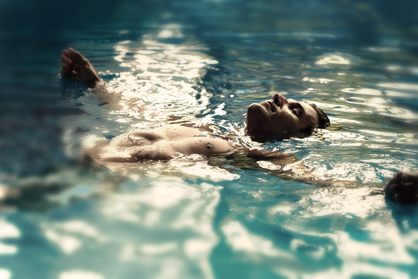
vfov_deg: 8.5
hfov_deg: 12.7
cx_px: 209
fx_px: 1881
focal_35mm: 162
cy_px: 140
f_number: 4
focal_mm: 162
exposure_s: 1/125
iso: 3200
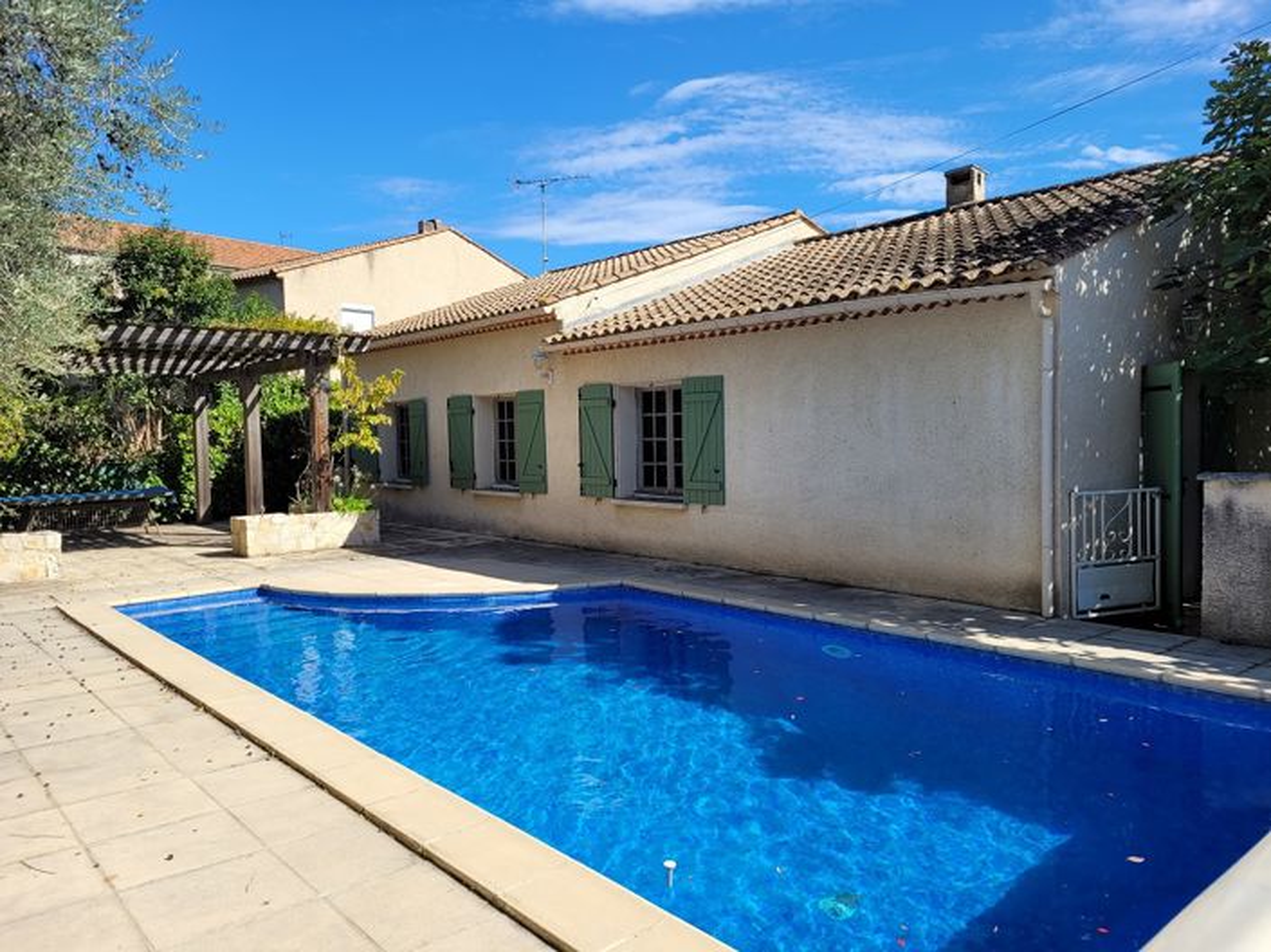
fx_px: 954
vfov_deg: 53.0
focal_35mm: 26
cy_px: 476
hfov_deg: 67.3
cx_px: 636
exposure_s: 1/1941
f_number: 1.8
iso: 40
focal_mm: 5.4
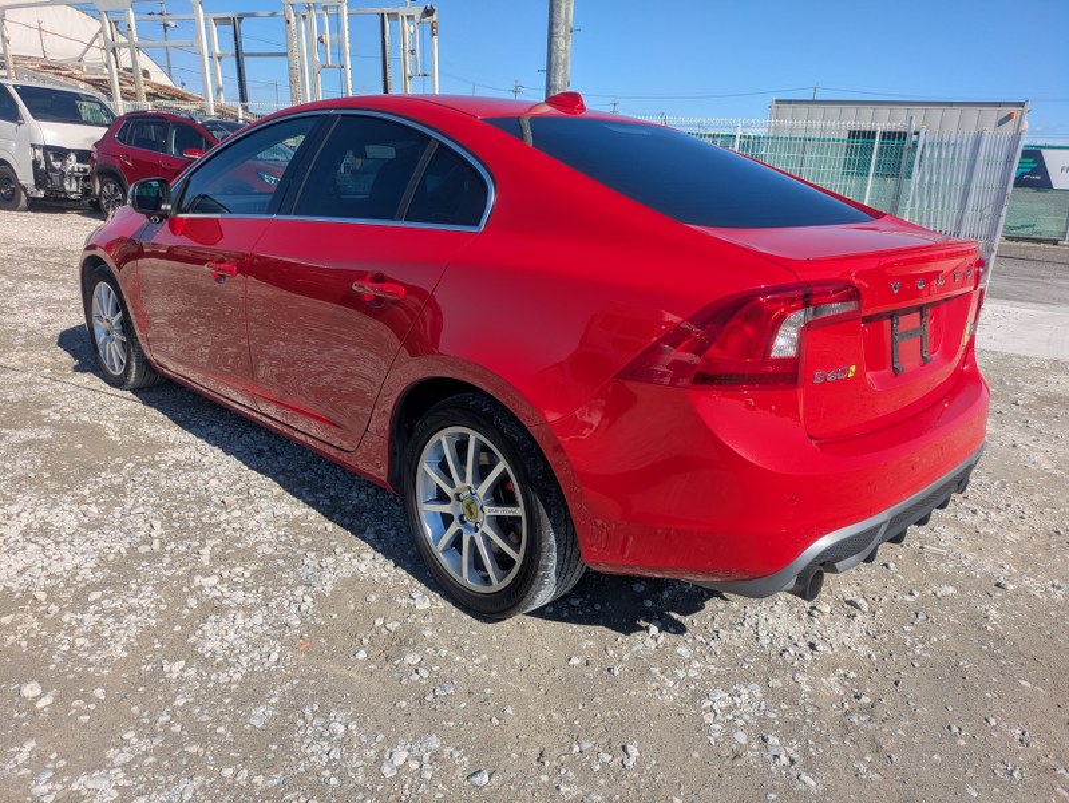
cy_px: 402
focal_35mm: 25
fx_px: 772
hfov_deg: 69.4
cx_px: 534
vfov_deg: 54.9
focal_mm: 5.43
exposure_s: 1/2959
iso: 49
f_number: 1.89
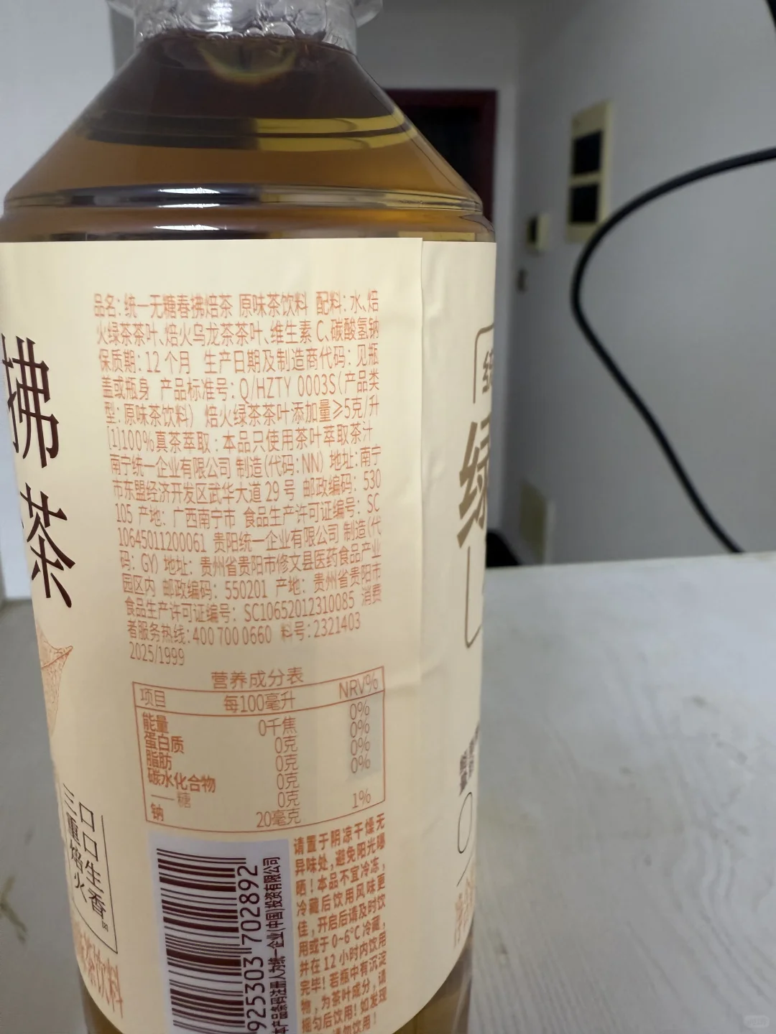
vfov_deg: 71.6
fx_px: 717
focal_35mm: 24
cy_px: 517
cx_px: 388
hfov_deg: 56.8
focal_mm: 2.22
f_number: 2.2
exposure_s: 1/50
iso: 160
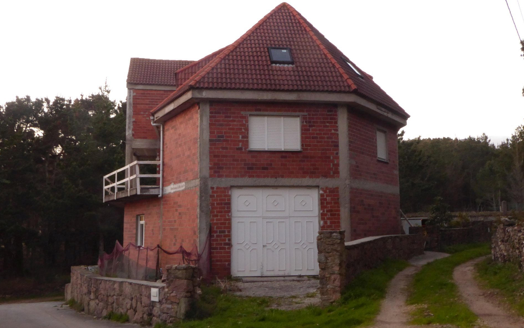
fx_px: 571
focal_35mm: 40
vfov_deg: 32.0
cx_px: 262
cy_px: 161
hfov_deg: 49.3
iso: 400
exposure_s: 1/15
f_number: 8
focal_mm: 6.7
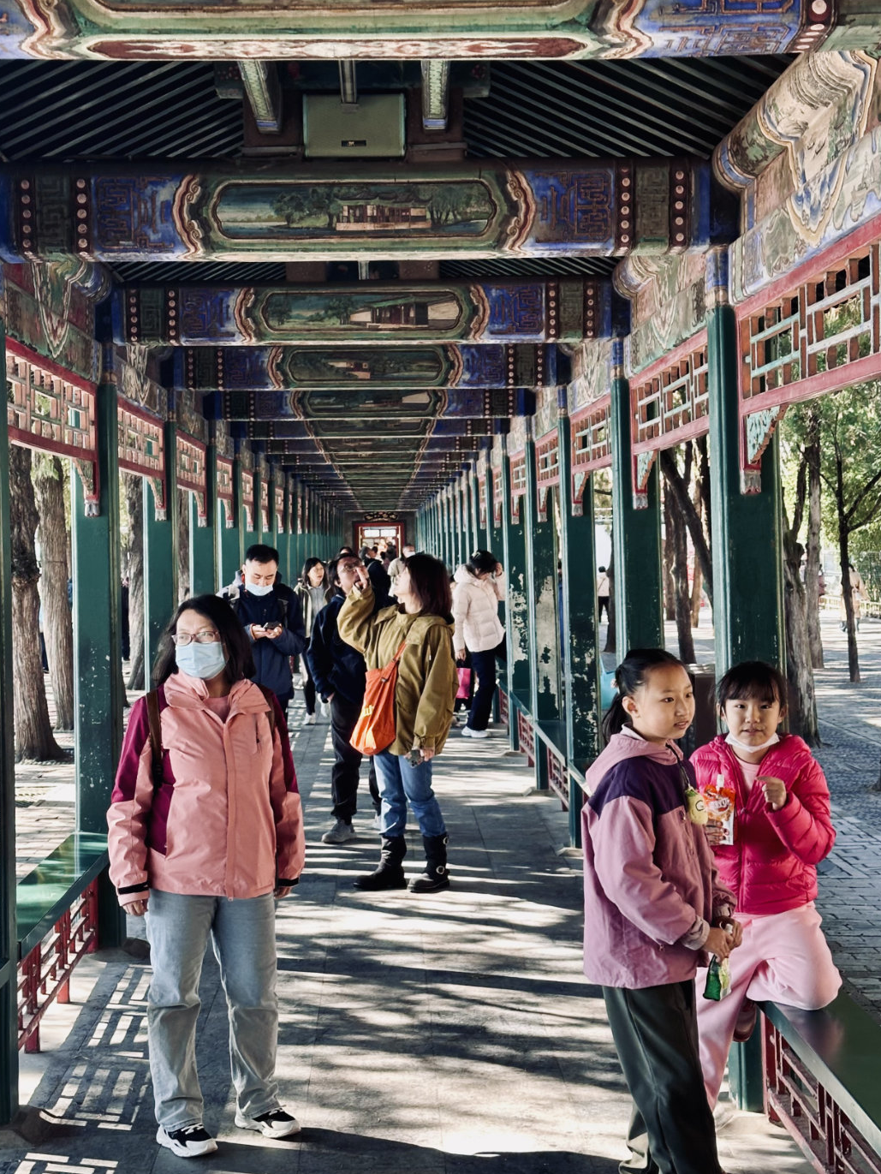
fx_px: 1899
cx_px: 398
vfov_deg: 34.3
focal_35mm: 56
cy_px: 602
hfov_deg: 26.1
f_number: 1.8
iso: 80
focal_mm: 6.9
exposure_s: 1/121
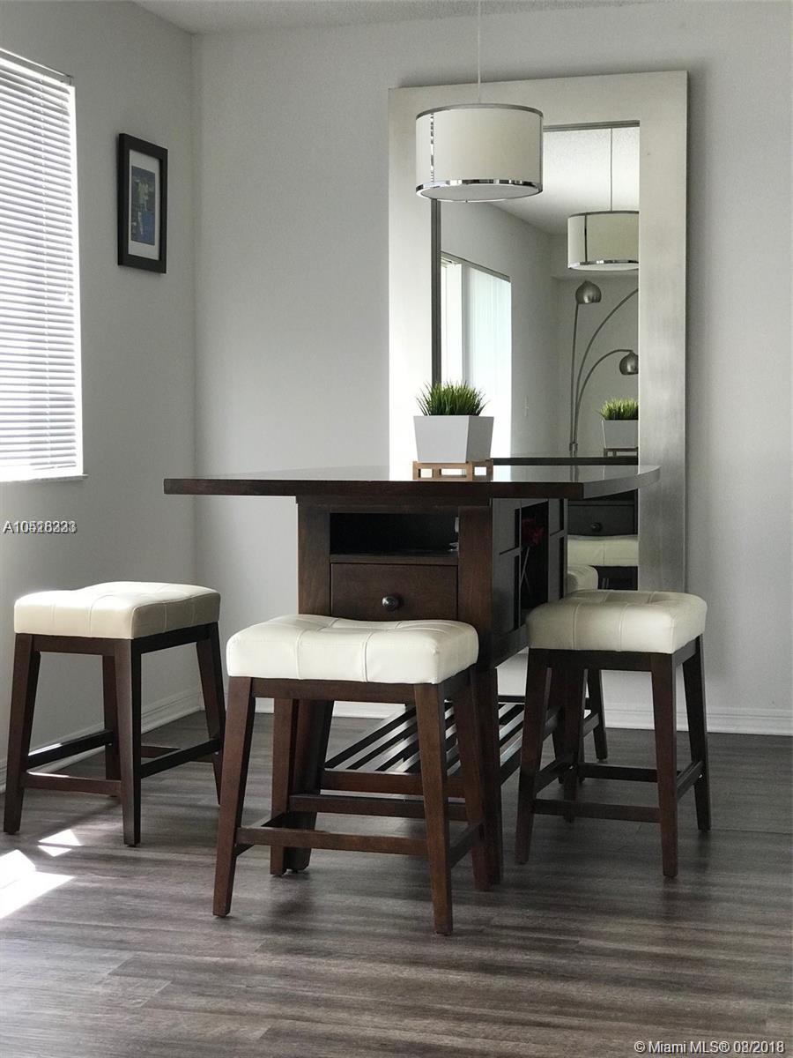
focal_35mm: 57
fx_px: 1741
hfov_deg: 25.7
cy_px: 529
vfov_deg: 33.8
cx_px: 396
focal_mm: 6.6
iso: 80
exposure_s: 1/60
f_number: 2.8
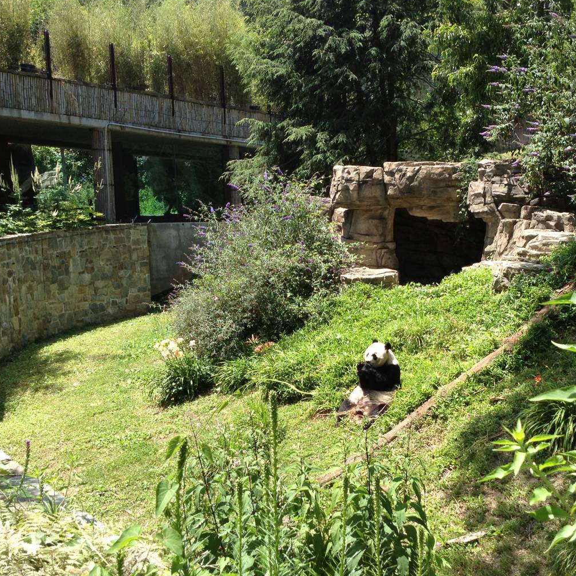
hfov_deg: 34.4
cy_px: 325
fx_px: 922
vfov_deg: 34.6
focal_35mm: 49
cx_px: 384
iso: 64
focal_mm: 4.28
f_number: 2.4
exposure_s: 1/627
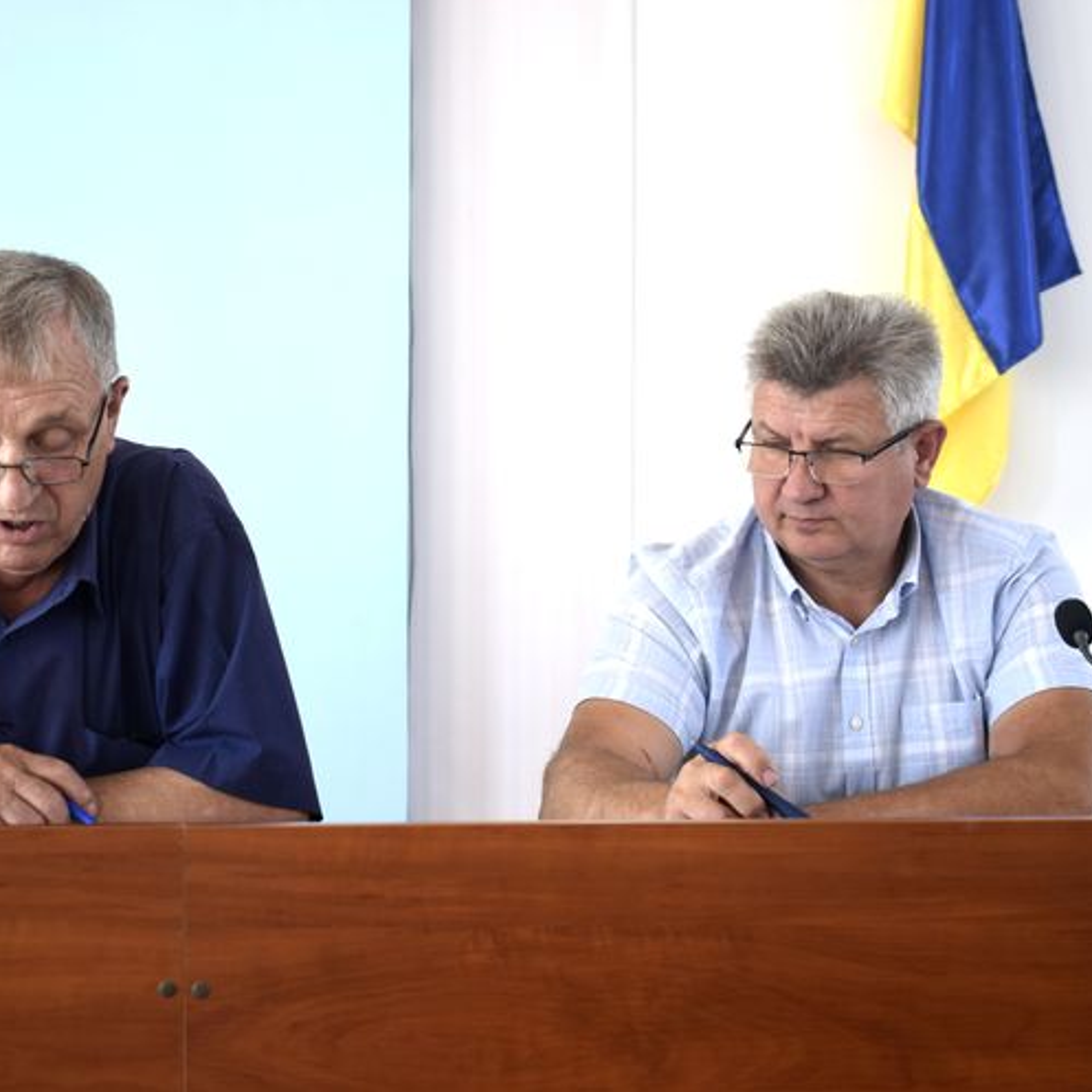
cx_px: 382
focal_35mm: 77
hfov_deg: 22.4
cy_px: 544
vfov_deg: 22.5
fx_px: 2748
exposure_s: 1/125
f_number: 5
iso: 400
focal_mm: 40
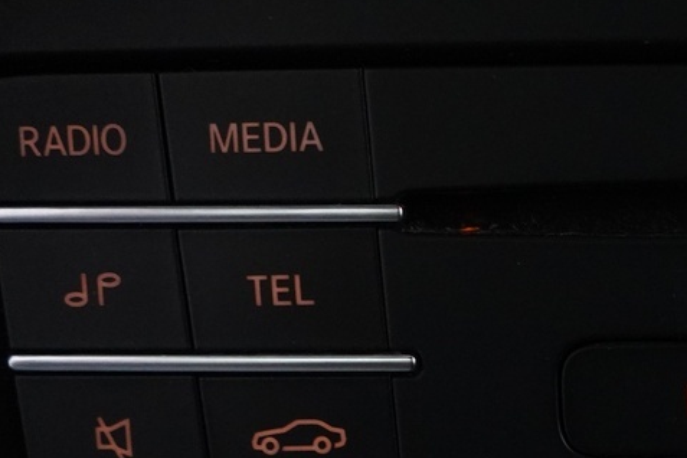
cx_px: 1025
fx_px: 1813
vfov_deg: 14.3
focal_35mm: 95
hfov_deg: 18.9
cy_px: 412
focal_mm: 28
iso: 4000
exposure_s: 1/60
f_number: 3.5
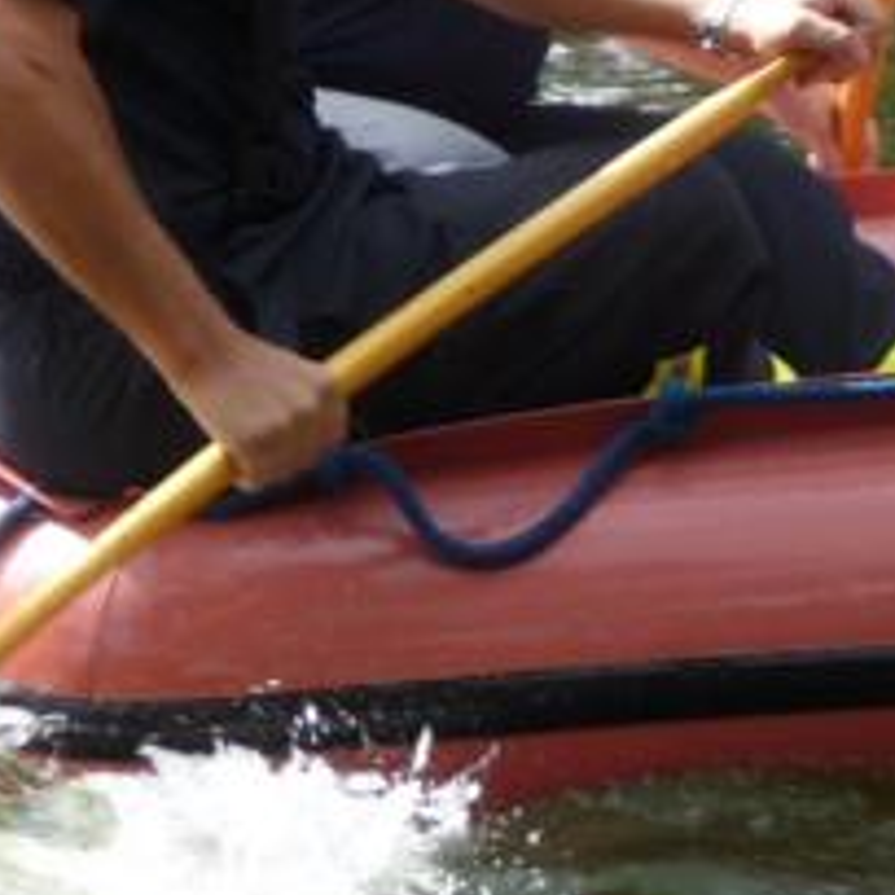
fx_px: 10911
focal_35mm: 373
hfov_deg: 4.7
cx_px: 1421
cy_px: 48
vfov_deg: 4.7
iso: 100
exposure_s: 1/250
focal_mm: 14.2
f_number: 4.7
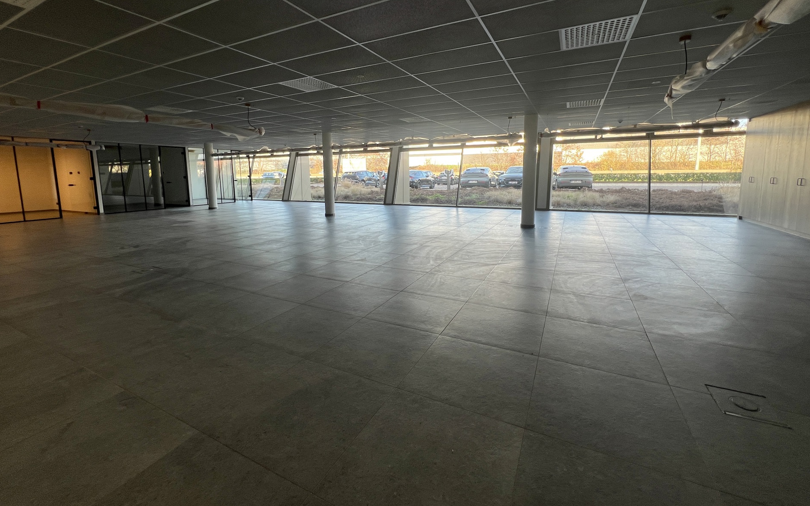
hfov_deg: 105.3
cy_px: 216
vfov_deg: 78.1
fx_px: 309
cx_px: 407
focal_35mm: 14
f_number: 1.8
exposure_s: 1/105
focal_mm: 1.57
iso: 32
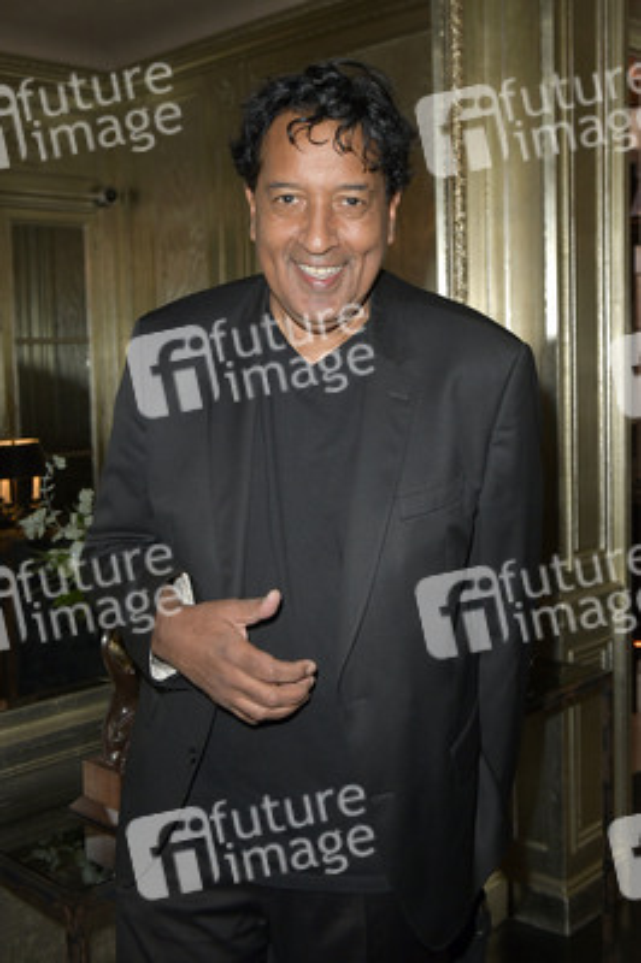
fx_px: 1017
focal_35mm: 38
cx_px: 320
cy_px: 482
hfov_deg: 35.0
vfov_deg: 50.7
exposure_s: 1/200
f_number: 6.3
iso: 1250
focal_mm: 38
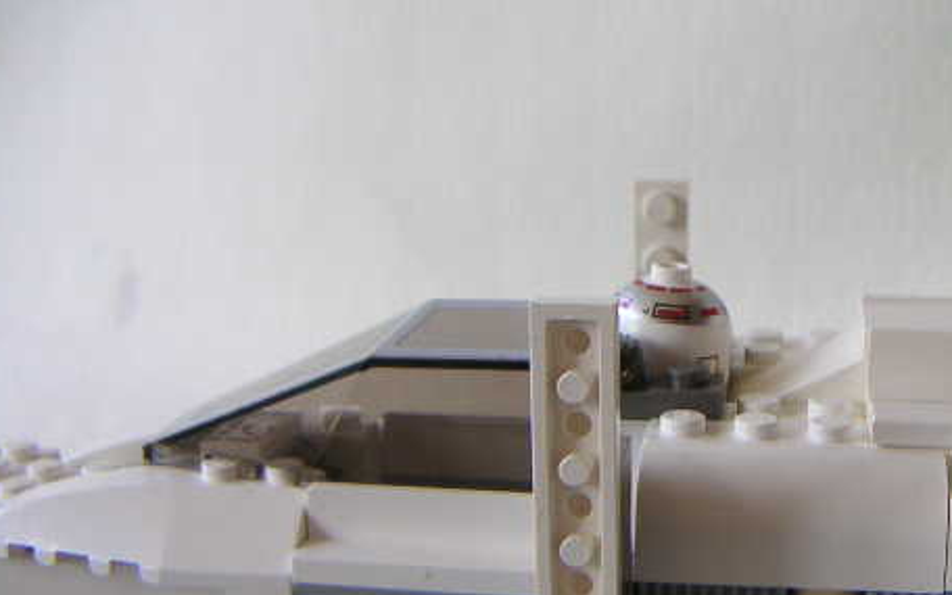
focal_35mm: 55
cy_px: 382
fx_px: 1427
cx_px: 610
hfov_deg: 36.6
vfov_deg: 23.5
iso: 64
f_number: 2.8
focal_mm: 4.8
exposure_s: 1/90
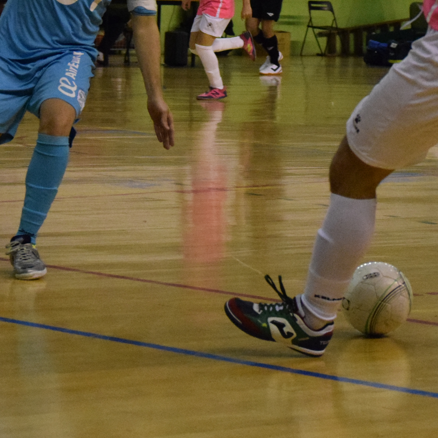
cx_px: 420
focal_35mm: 195
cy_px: 33
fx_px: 2794
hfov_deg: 8.9
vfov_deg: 8.9
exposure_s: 1/1250
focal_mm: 55
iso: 6400
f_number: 5
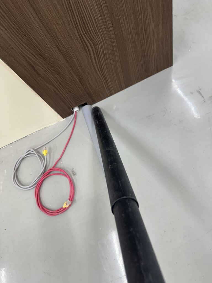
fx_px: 196
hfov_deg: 56.8
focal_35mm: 24
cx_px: 106
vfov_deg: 71.6
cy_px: 142
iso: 125
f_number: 1.78
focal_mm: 6.86
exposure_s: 1/120
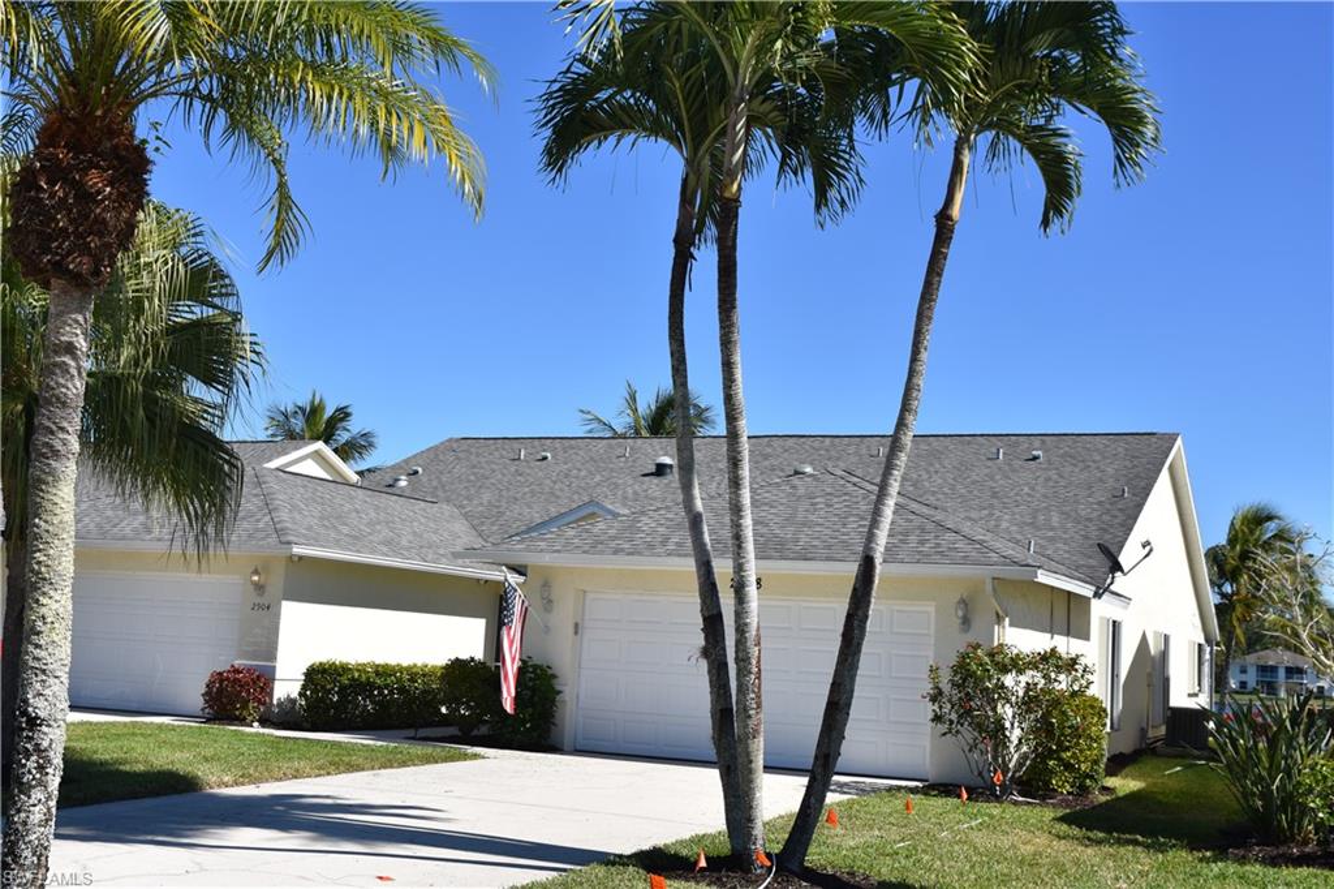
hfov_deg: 45.0
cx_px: 667
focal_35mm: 44
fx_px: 1611
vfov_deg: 30.8
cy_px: 444
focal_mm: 29
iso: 180
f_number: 8
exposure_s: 1/500
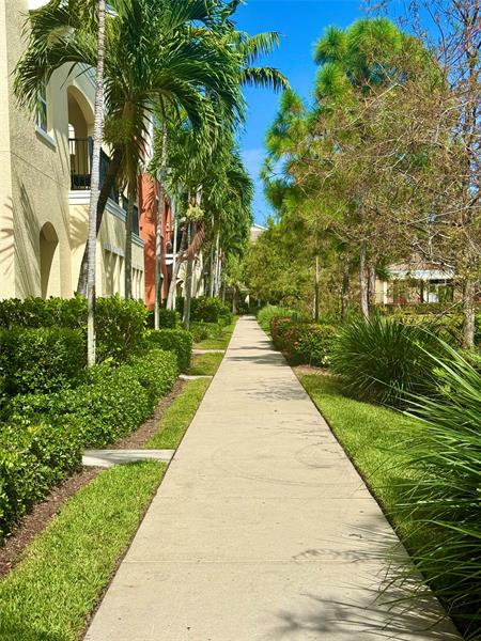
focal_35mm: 48
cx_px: 240
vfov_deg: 39.7
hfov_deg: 30.3
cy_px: 320
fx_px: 889
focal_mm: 6.76
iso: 64
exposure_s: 1/6410
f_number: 1.78
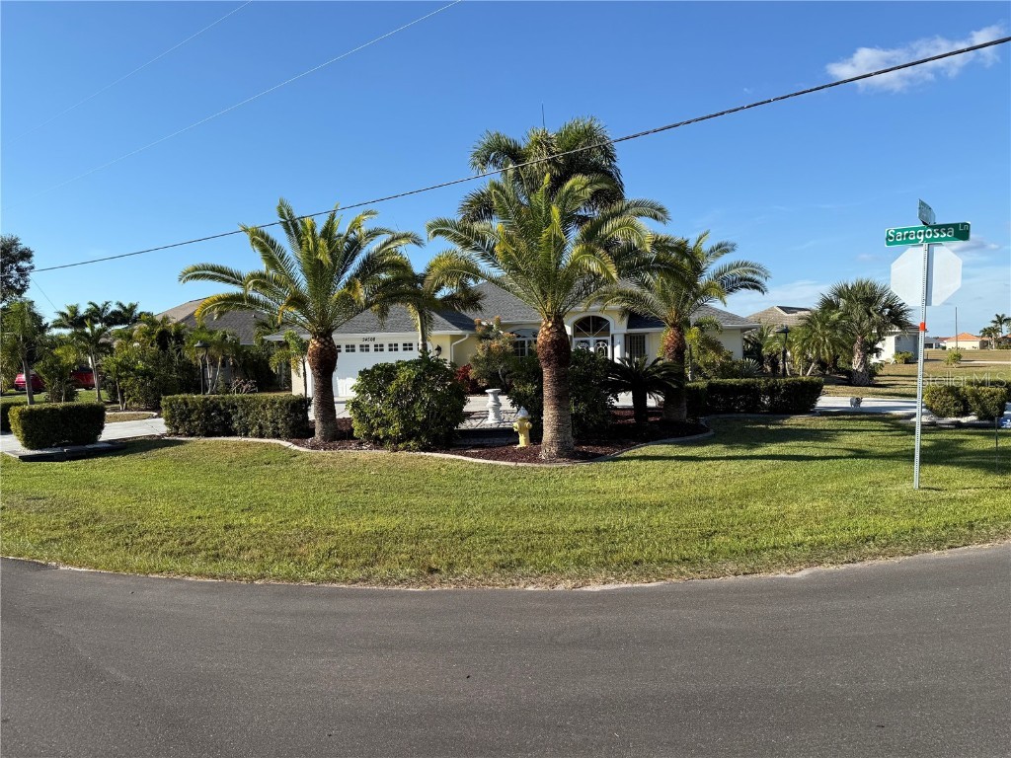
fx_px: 701
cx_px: 506
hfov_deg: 71.6
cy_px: 379
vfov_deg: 56.8
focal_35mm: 24
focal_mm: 6.76
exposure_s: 1/3425
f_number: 1.78
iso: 80
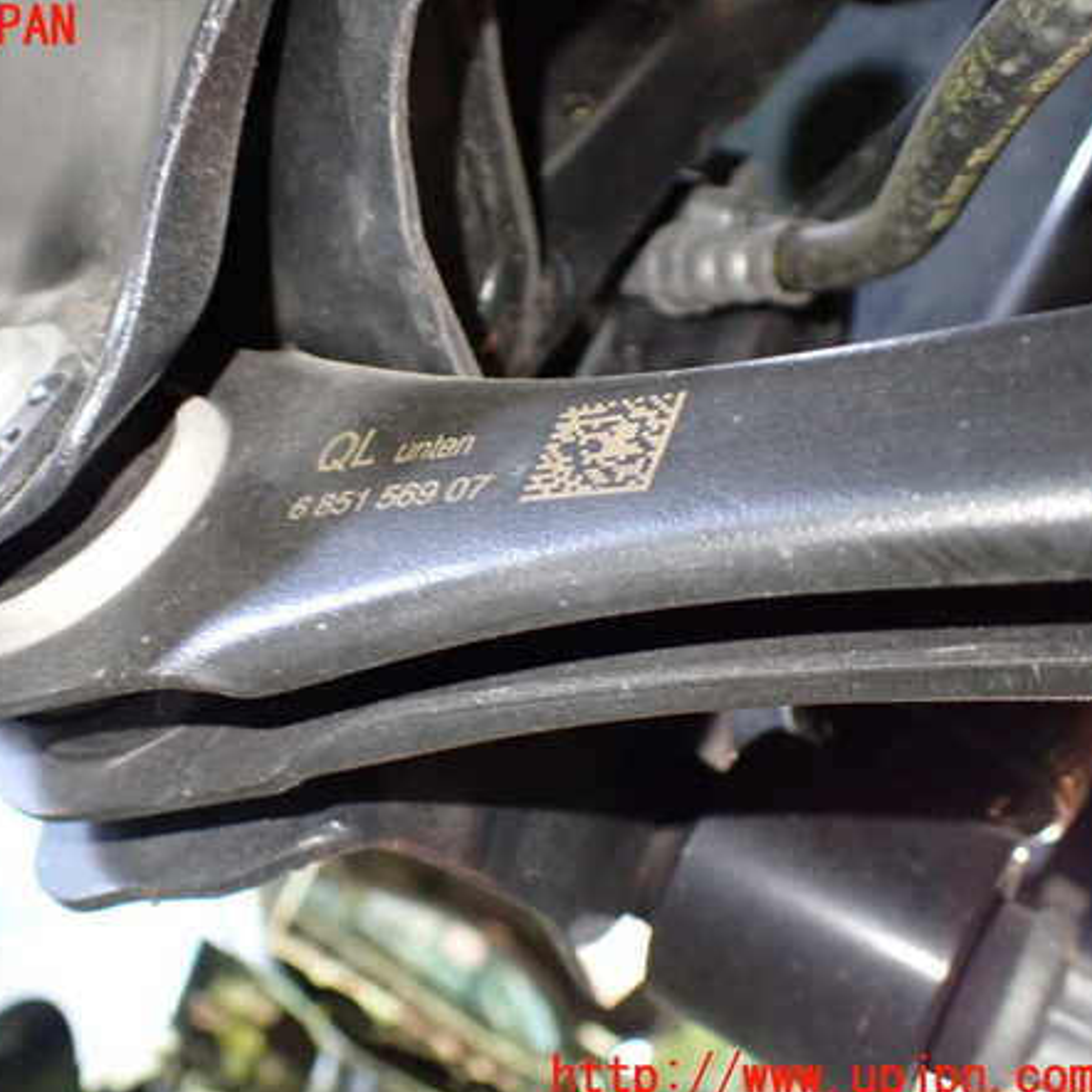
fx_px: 1285
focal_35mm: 36
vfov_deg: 46.0
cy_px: 553
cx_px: 368
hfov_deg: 45.4
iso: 800
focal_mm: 5.4
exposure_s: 1/30
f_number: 2.3
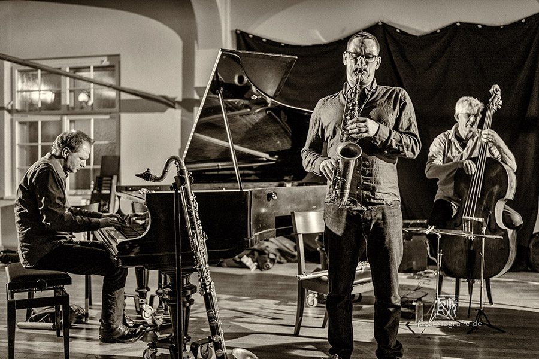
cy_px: 180
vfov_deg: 37.9
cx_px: 270
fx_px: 524
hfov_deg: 54.4
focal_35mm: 35
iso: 200
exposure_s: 1/100
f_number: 1.4
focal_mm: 35
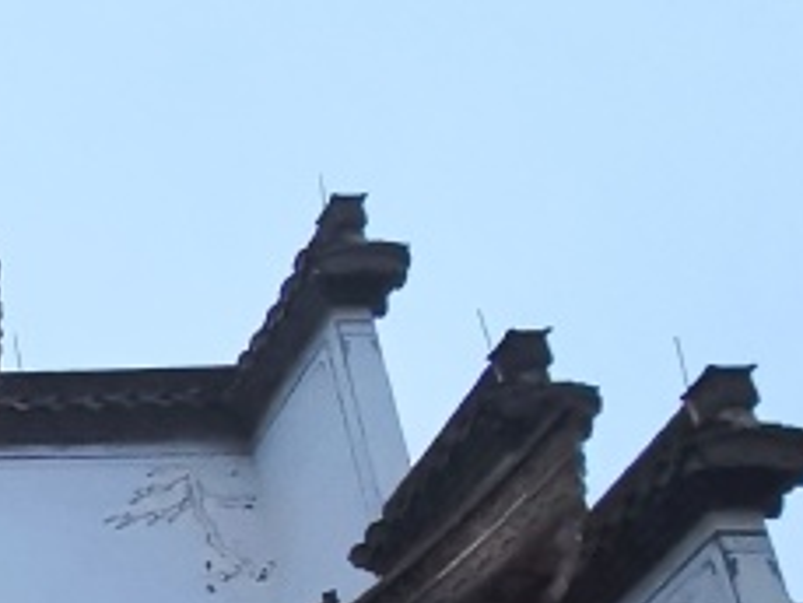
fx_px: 2066
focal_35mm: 89
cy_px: 1101
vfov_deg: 14.5
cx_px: -715
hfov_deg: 17.2
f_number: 2.2
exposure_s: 1/20
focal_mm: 2.2
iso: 1250
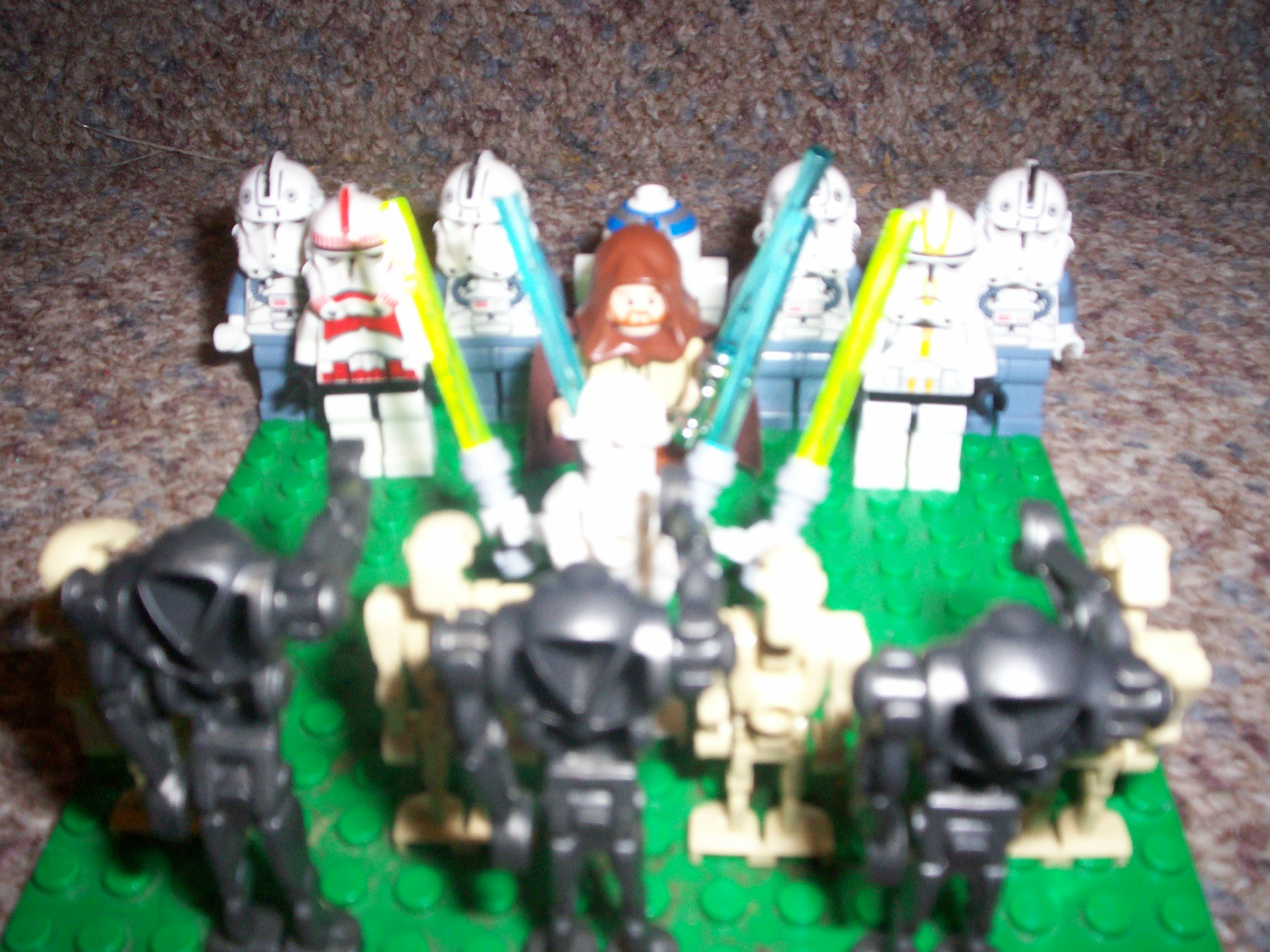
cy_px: 476
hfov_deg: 51.4
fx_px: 1321
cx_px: 635
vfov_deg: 39.7
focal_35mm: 36
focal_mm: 5.9
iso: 140
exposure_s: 1/64
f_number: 4.5
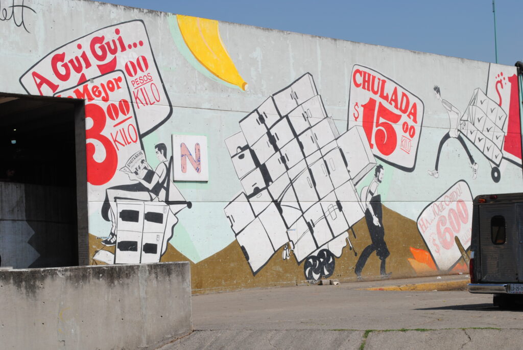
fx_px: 1091
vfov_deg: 18.2
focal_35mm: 75
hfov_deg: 27.0
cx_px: 262
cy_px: 175
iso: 100
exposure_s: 1/320
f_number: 9
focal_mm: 50
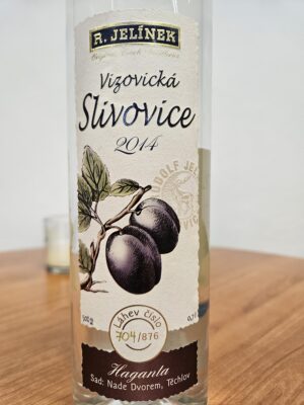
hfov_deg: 58.9
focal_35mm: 23
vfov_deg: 73.9
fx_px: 269
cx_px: 152
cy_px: 202
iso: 160
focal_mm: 5.4
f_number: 1.8
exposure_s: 1/100
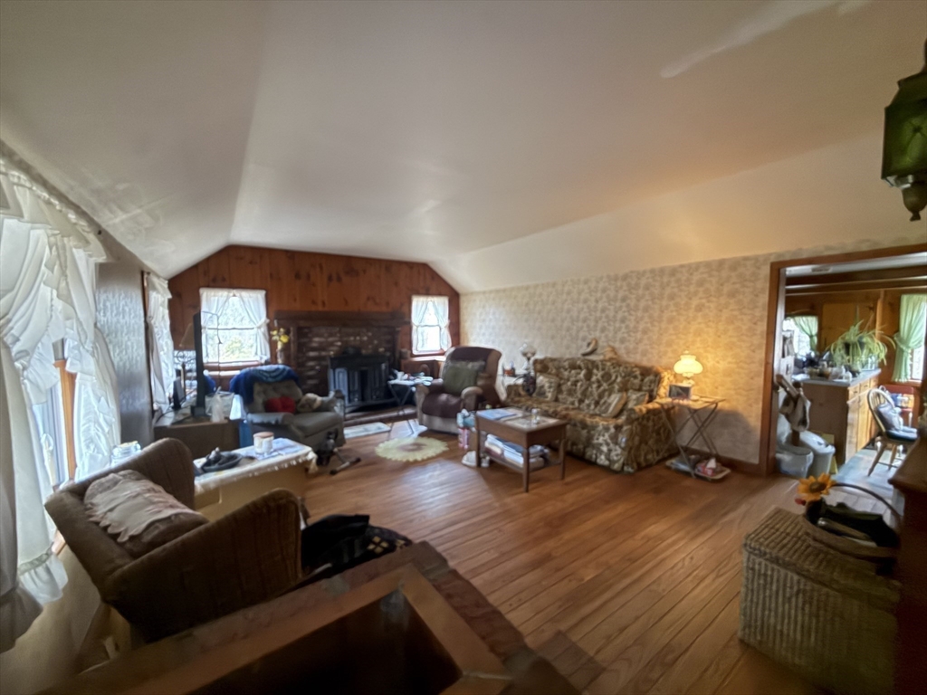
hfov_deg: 102.1
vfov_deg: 85.7
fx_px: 375
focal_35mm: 14
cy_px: 348
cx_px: 464
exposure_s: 1/60
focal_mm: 2.22
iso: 2000
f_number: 2.2
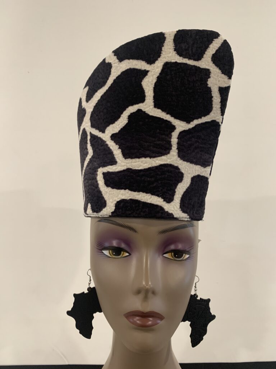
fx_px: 276
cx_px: 138
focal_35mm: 26
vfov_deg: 67.3
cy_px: 184
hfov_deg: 53.1
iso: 320
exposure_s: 1/60
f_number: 1.8
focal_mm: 4.25
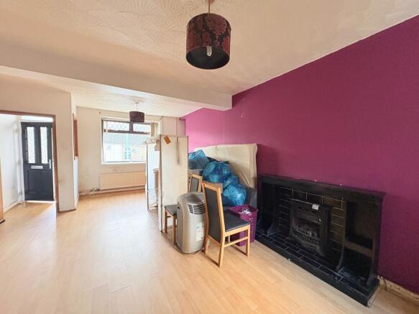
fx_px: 169
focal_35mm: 14
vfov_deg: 85.7
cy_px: 157
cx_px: 210
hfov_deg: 102.1
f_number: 2.2
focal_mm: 2.22
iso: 320
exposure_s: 1/60
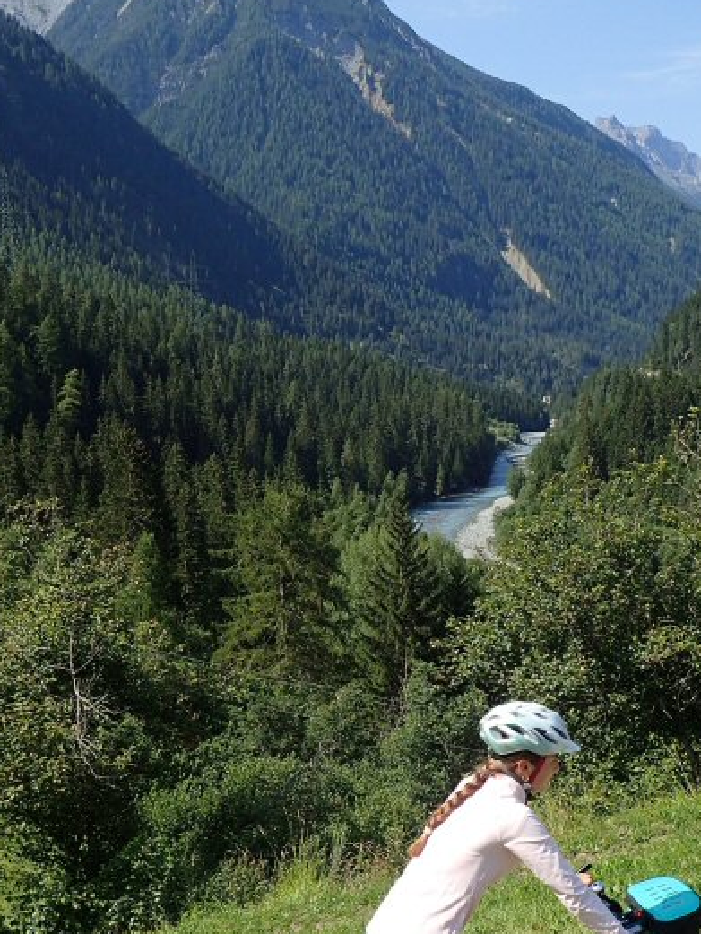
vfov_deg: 39.1
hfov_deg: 30.0
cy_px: 644
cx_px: 479
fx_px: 1296
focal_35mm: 48
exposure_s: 1/1000
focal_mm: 4.5
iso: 100
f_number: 2.8
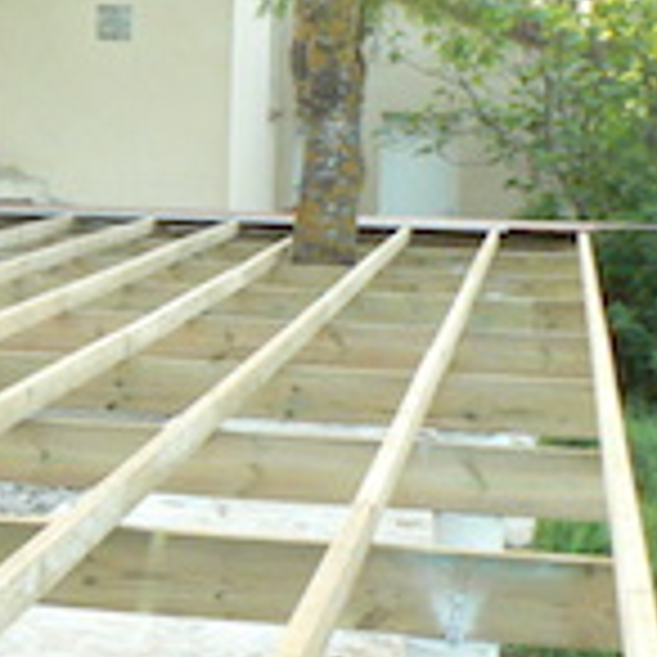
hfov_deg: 16.7
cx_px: -207
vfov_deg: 17.7
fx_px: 2104
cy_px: 320
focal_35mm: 98
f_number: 5.6
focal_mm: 6
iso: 400
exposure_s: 1/160
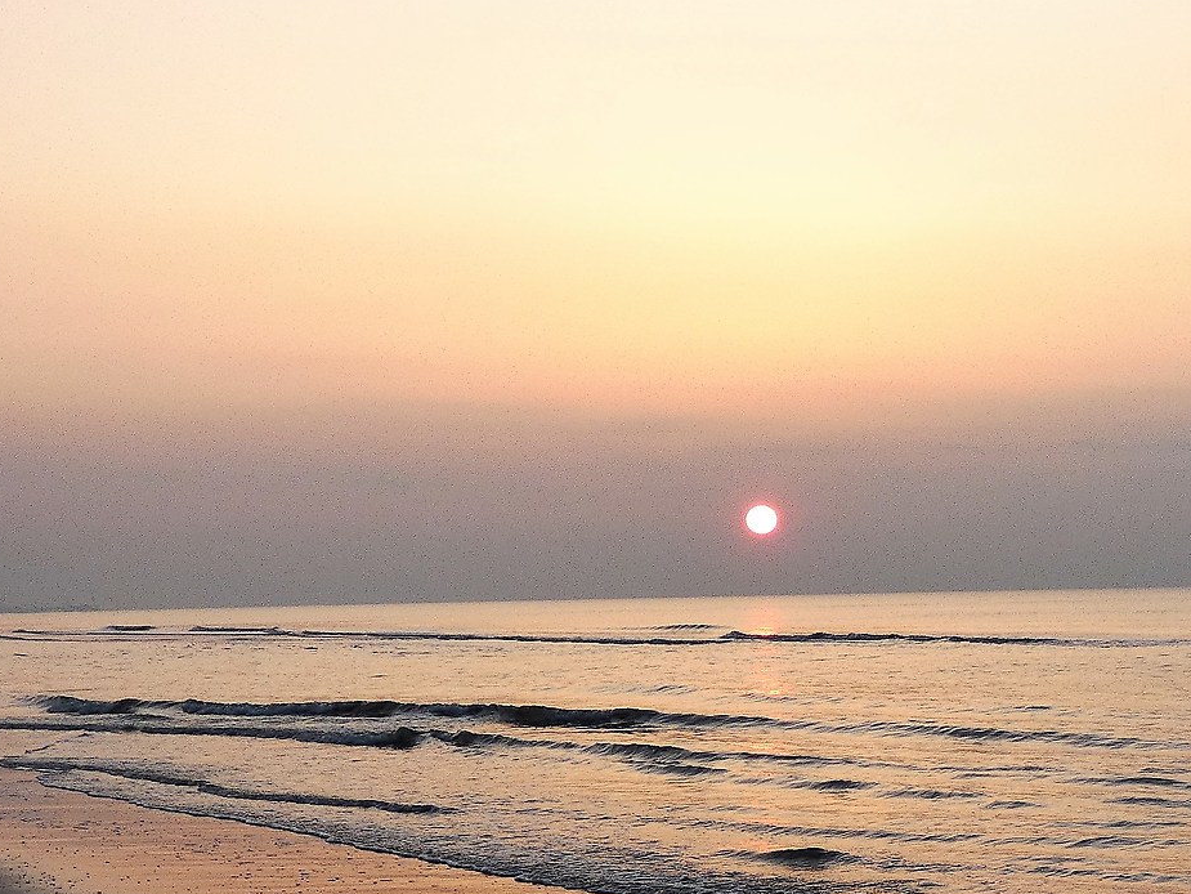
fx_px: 2856
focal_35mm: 83
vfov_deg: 17.0
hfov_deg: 23.2
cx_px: 975
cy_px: 1052
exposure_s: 1/160
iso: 80
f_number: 3.4
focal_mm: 5.8
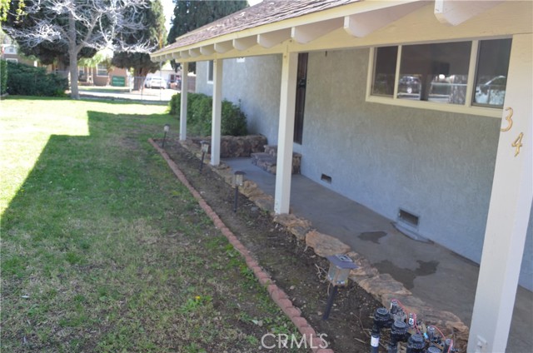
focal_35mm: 30
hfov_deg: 62.0
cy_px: 176
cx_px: 266
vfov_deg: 43.4
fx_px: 443
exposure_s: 1/125
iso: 220
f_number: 5.6
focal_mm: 20
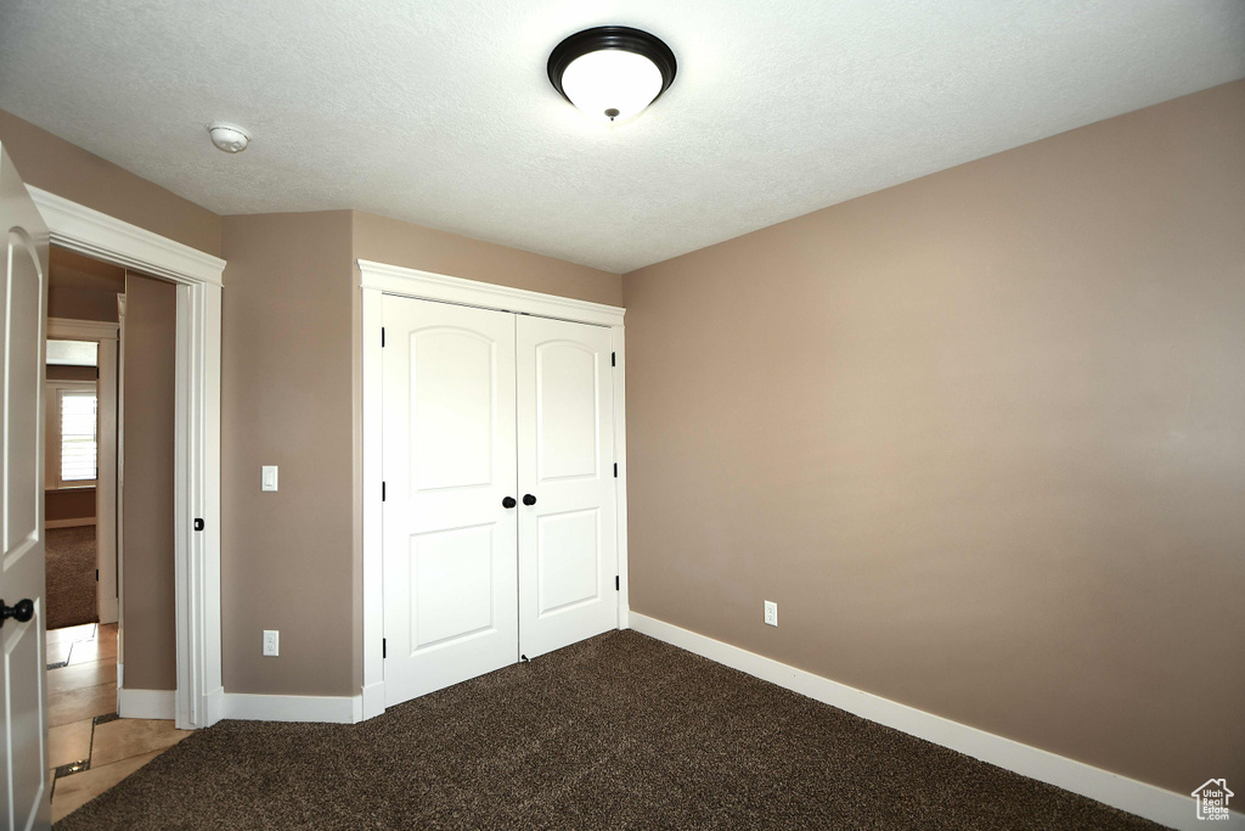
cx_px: 622
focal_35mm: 15
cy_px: 416
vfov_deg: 77.3
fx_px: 519
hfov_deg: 100.4
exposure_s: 1/60
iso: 280
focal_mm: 10
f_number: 4
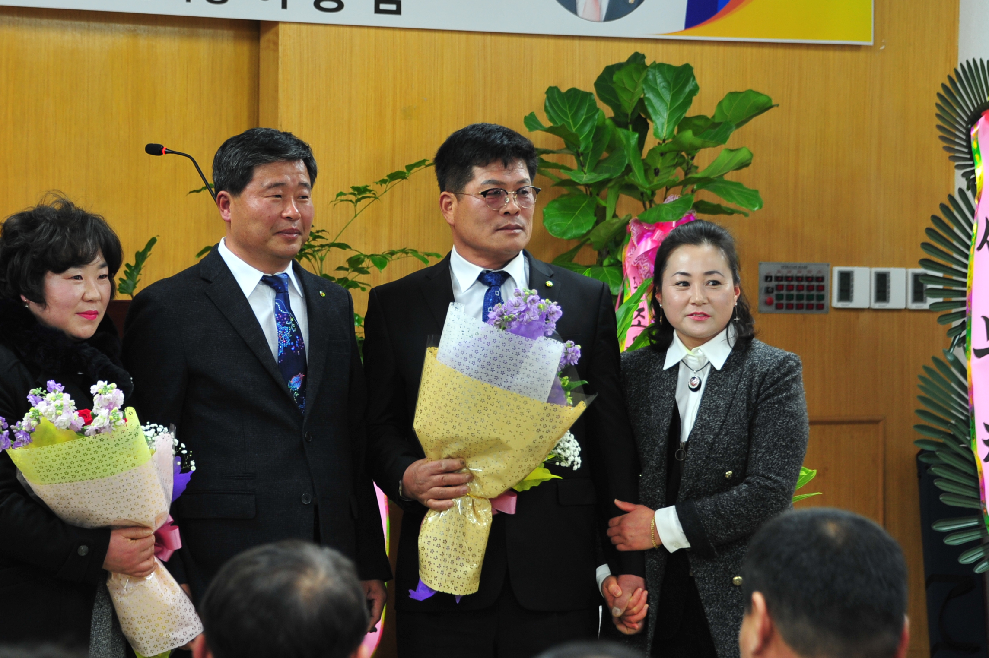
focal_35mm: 128
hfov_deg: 16.0
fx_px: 3515
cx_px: 402
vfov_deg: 10.7
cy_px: 215
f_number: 5.3
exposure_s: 1/30
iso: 800
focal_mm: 92
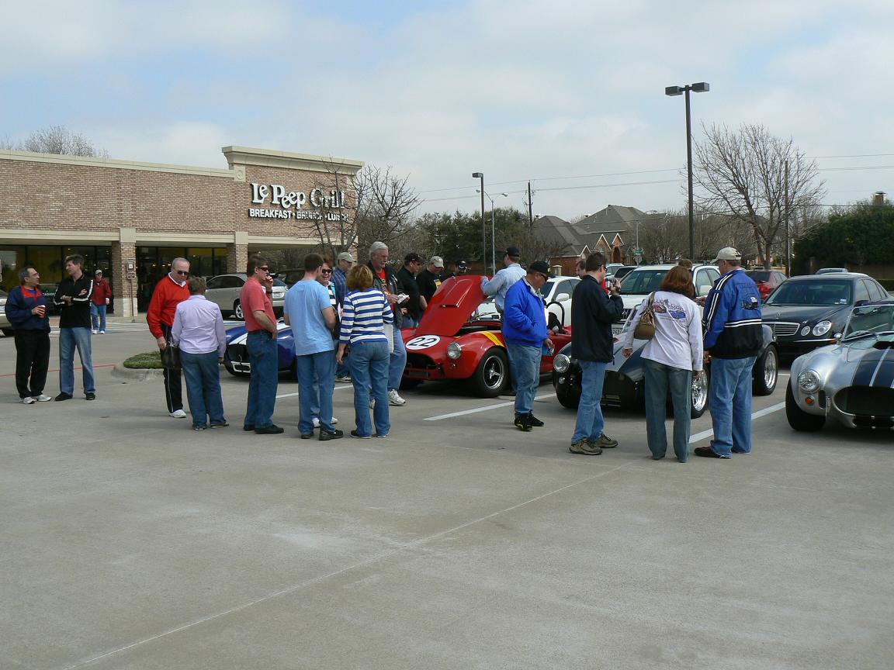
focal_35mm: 36
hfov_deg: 51.4
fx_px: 930
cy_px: 335
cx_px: 447
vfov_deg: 39.7
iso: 80
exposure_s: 1/500
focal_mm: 6
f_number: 7.1
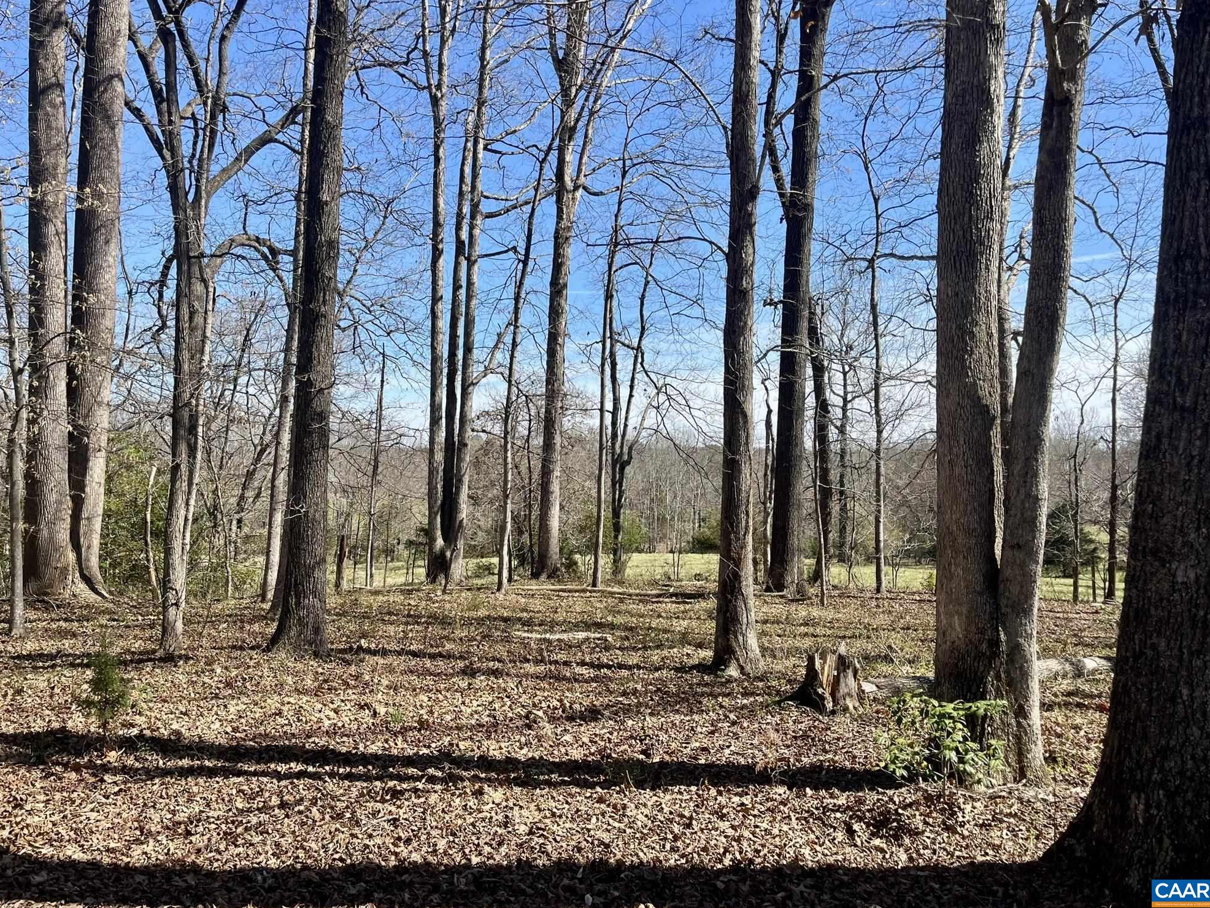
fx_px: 944
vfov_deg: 51.3
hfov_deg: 65.3
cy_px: 441
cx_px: 591
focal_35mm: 27
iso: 50
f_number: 1.6
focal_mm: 5.1
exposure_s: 1/2222
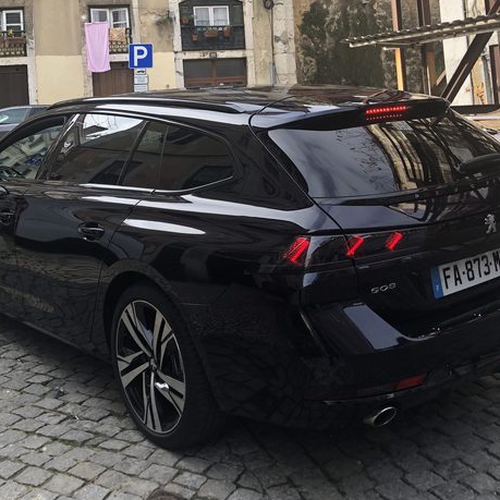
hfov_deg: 36.8
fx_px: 752
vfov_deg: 36.1
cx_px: 234
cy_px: 140
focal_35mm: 46
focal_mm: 3.99
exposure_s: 1/353
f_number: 1.8
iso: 20
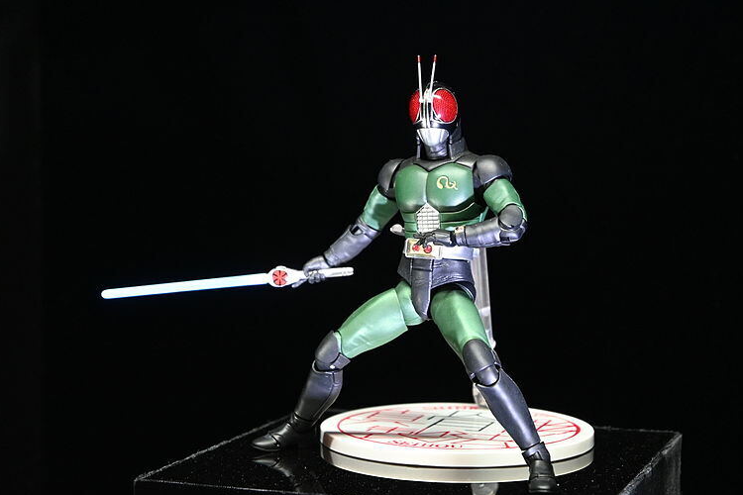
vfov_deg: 17.1
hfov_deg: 25.4
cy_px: 255
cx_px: 373
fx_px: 1651
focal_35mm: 80
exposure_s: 1/80
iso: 3200
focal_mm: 50
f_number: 6.3
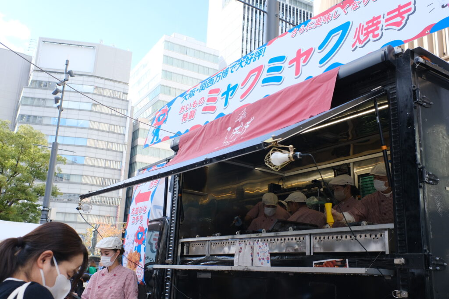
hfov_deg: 54.4
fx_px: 437
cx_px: 224
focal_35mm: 35
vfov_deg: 37.9
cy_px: 150
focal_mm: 23
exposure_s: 1/250
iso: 320
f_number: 4.5
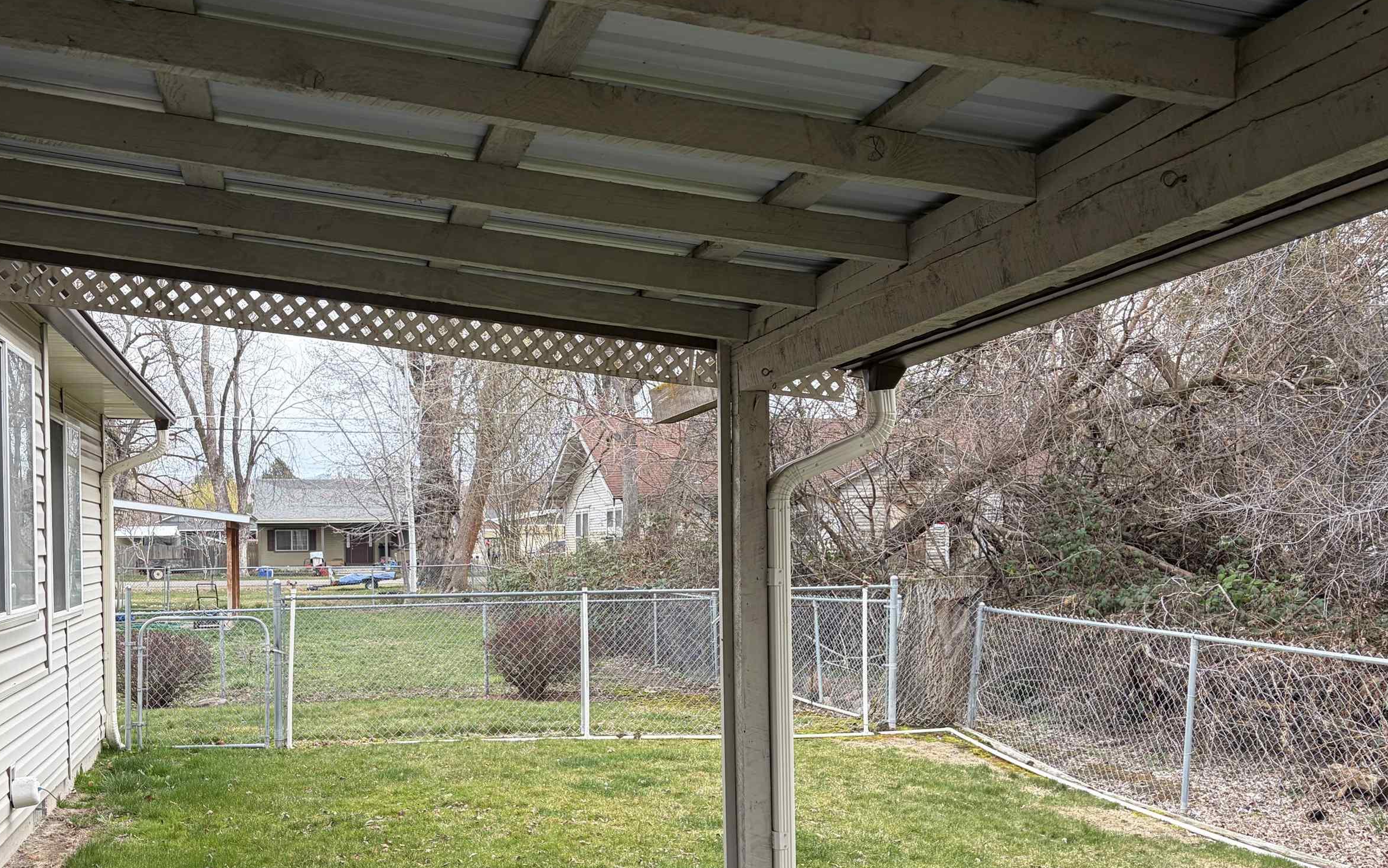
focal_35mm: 36
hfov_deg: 53.8
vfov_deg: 35.1
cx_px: 586
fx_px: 1362
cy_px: 560
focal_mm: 5.96
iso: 64
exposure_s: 1/694
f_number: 1.6
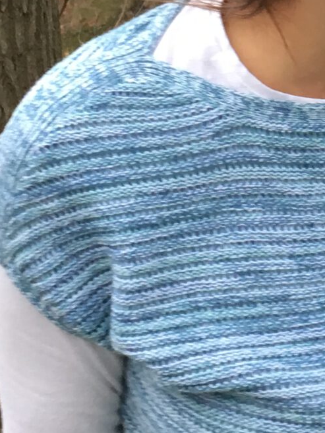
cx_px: 336
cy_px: -113
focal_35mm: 113
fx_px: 1414
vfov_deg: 16.5
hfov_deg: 12.9
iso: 64
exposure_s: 1/30
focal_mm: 4.15
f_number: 2.2
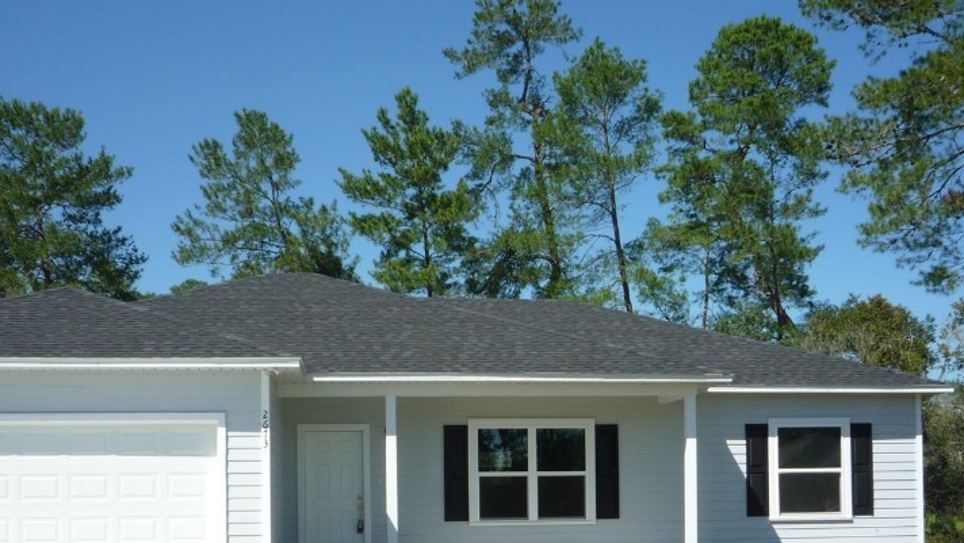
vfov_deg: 24.7
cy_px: 487
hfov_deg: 43.7
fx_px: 1202
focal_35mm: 47
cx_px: 527
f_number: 5.6
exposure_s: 1/400
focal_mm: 5.2
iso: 100
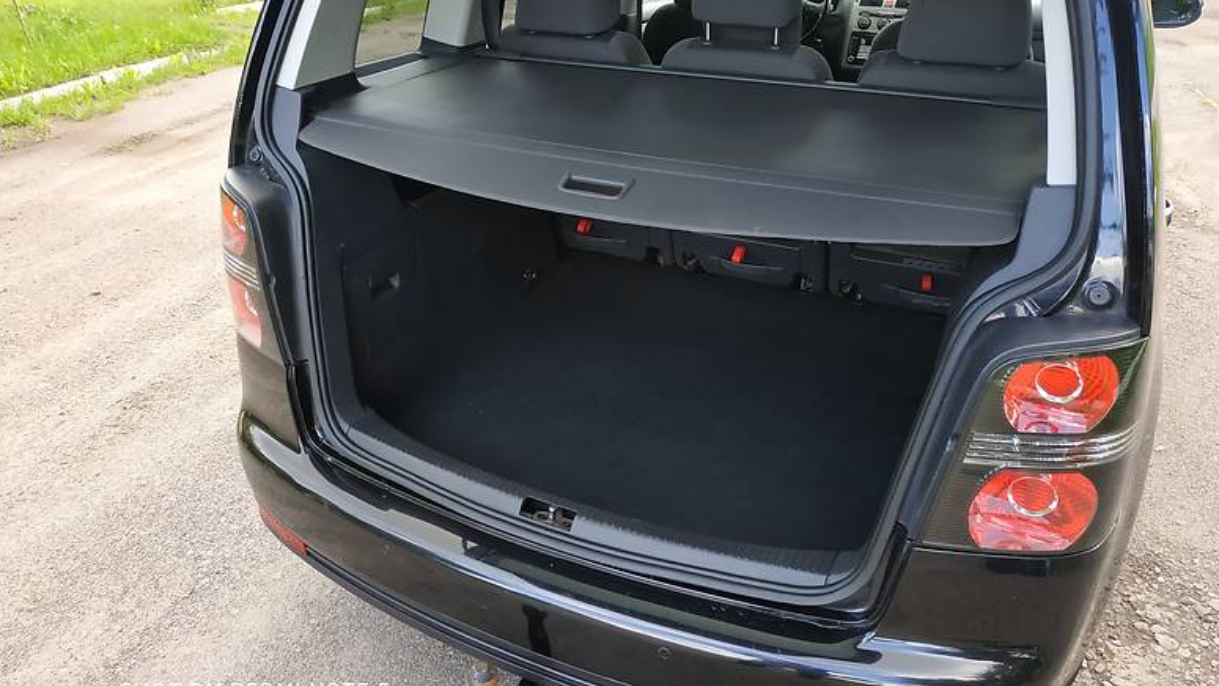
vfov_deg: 42.8
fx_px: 873
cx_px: 598
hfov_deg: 69.9
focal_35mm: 27
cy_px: 301
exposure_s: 1/100
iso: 250
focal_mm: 3.9
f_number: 1.9
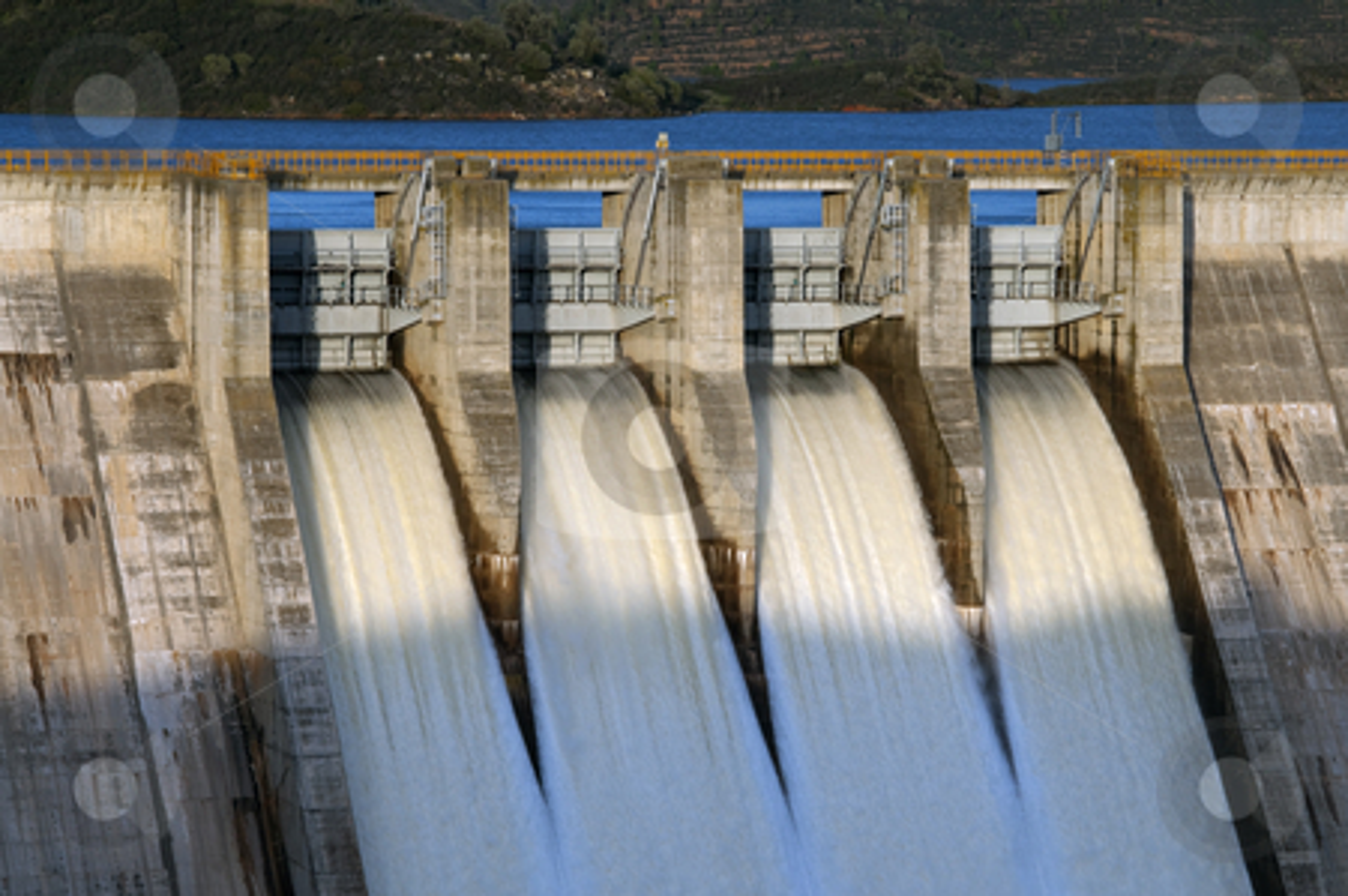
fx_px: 5723
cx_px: 674
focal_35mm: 153
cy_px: 448
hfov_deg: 13.4
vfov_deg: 8.9
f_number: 11
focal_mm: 102
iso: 100
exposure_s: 1/100
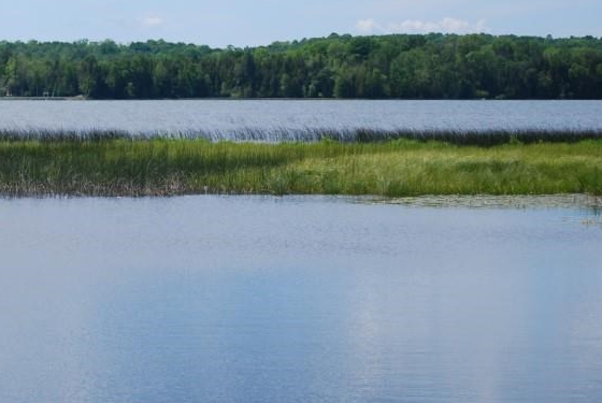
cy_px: 78
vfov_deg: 8.1
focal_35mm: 169
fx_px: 2830
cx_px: 26
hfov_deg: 12.0
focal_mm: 55
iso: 200
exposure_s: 1/1250
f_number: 5
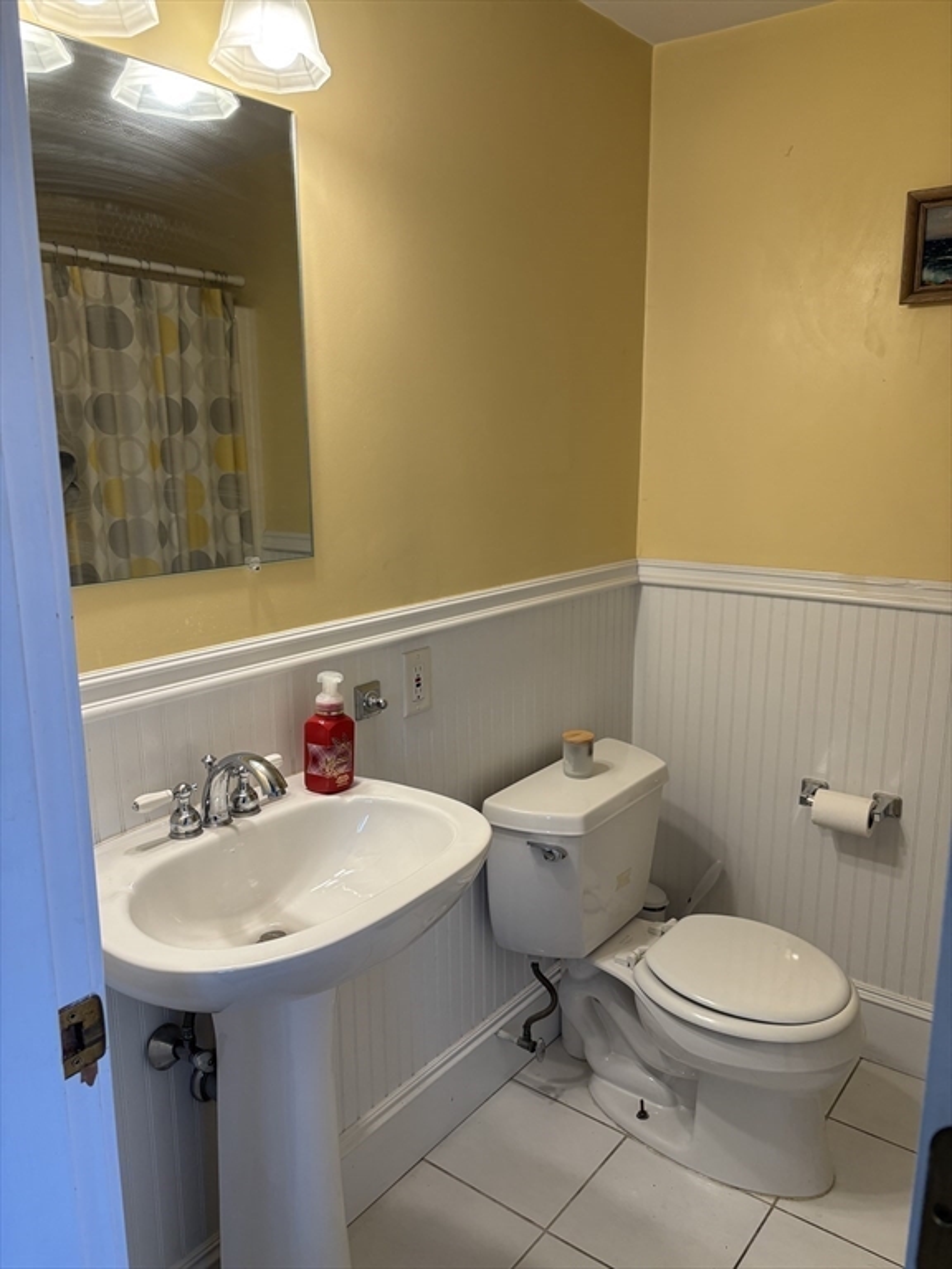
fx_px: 953
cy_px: 634
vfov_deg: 67.3
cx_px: 476
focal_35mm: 26
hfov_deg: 53.1
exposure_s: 1/120
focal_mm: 5.96
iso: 100
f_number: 1.6
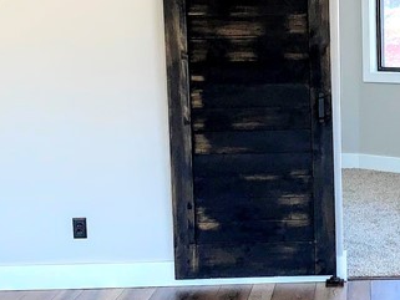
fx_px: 959
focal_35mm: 83
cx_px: 374
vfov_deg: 17.8
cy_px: 117
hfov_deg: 22.8
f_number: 1.8
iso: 25
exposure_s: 1/126
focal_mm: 4.25
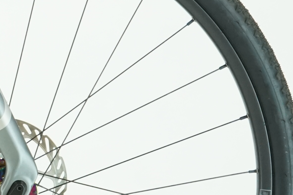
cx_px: -412
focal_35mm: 310
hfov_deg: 6.3
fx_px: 2523
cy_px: 23
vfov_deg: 4.4
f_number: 5.6
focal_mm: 61
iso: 1600
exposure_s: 1/200
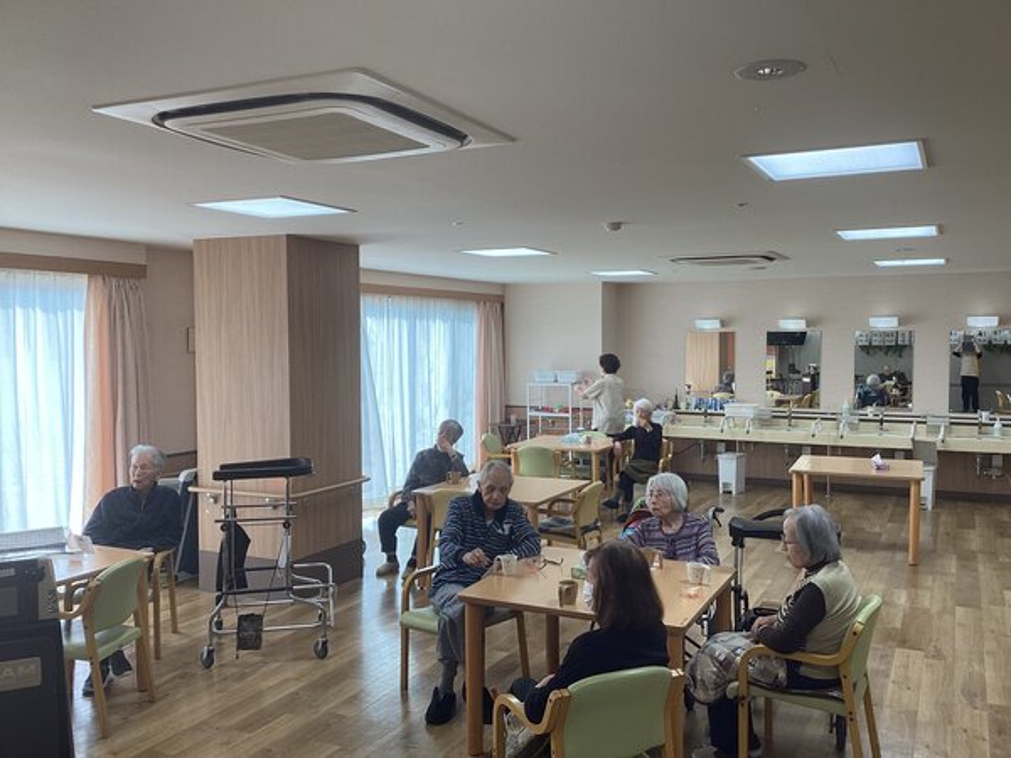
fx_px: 905
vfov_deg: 45.4
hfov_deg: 58.4
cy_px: 379
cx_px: 506
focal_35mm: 31
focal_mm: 3.3
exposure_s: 1/100
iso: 32
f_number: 2.4
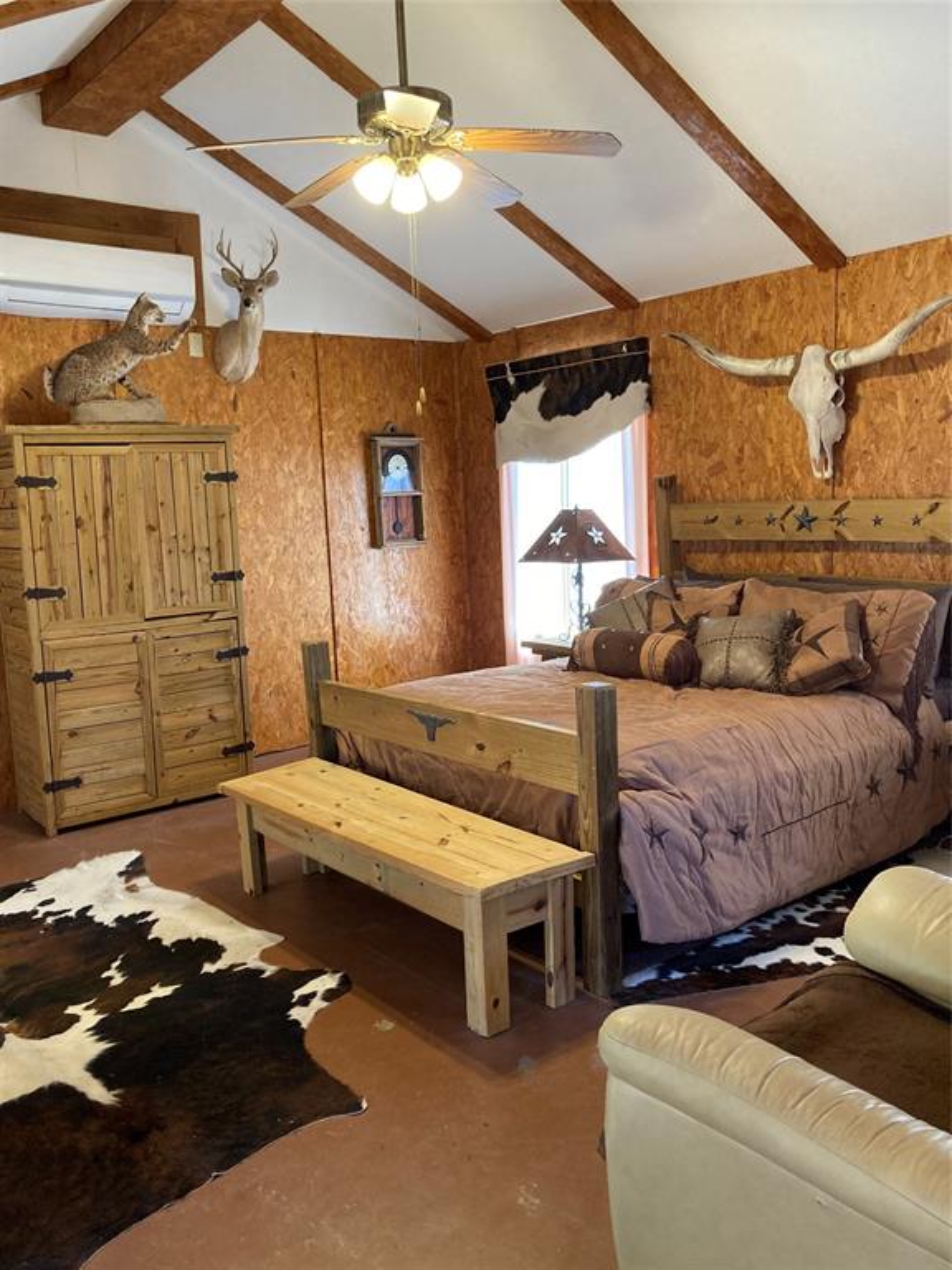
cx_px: 476
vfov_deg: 63.4
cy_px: 635
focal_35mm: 28
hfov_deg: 49.7
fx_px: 1027
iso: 200
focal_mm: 3.99
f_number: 1.8
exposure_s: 1/60
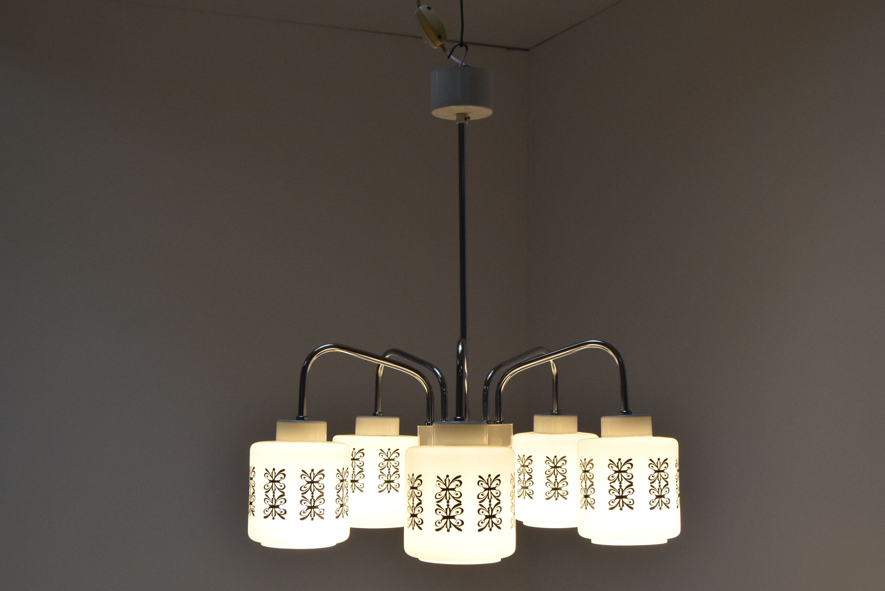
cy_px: 315
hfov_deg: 39.2
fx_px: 1243
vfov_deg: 26.8
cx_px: 457
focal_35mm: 51
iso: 1600
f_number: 8
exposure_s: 1/250
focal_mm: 31
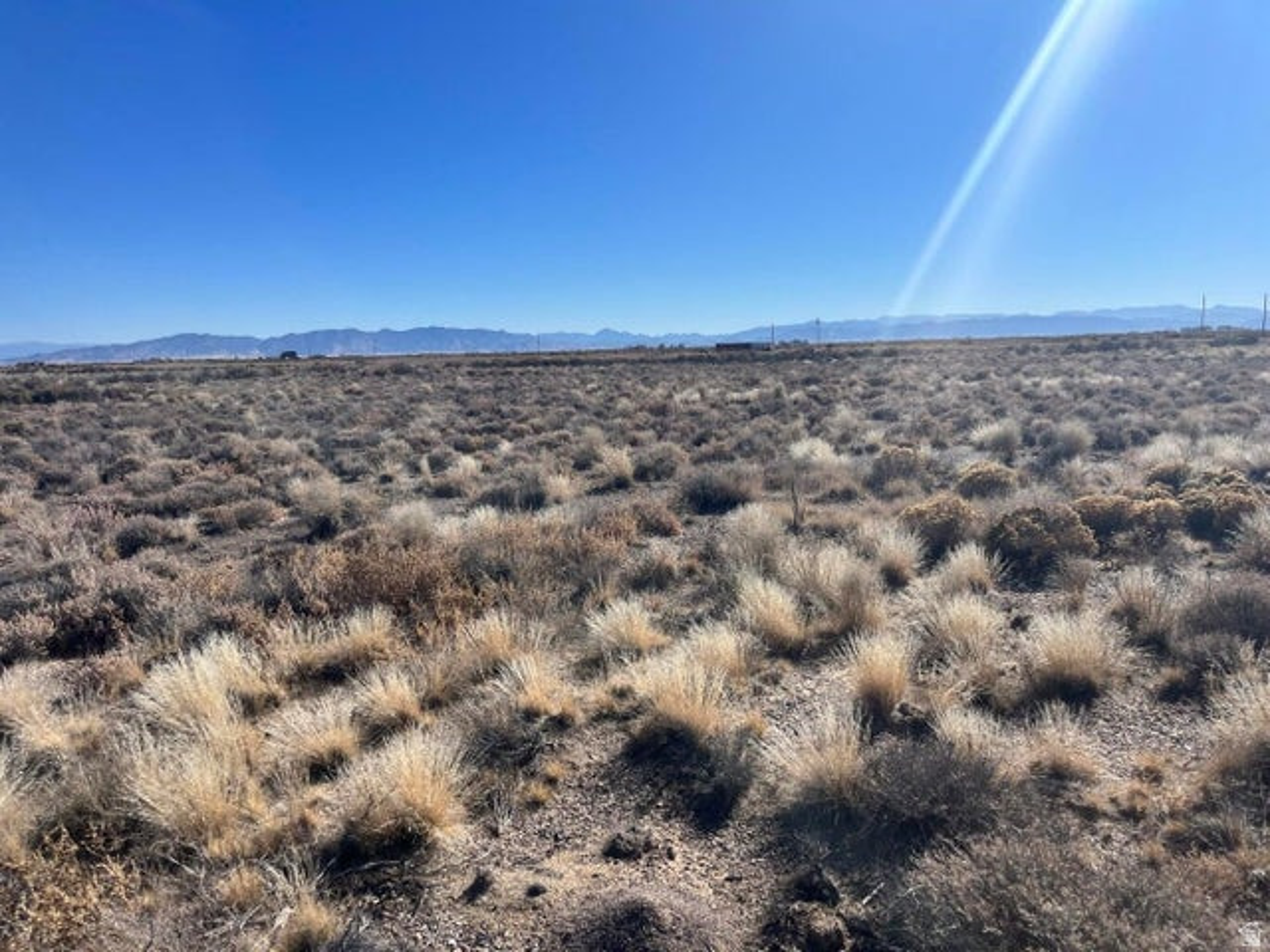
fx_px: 954
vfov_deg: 53.1
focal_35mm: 26
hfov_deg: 67.3
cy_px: 476
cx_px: 635
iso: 50
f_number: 1.6
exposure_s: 1/5848
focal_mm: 5.1
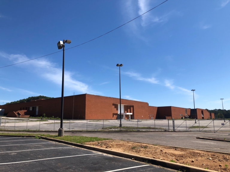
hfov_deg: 63.4
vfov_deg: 49.7
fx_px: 186
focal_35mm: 28
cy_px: 86
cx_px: 115
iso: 20
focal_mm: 3.99
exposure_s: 1/2315
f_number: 1.8
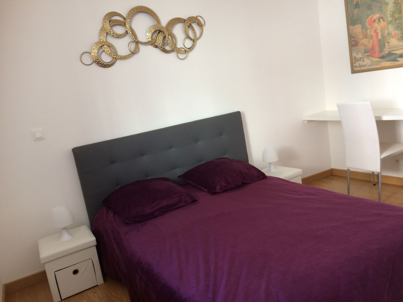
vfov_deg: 48.2
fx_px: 338
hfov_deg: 61.7
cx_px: 202
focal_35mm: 29
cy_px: 151
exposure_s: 1/33
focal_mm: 4.15
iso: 64
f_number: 2.2
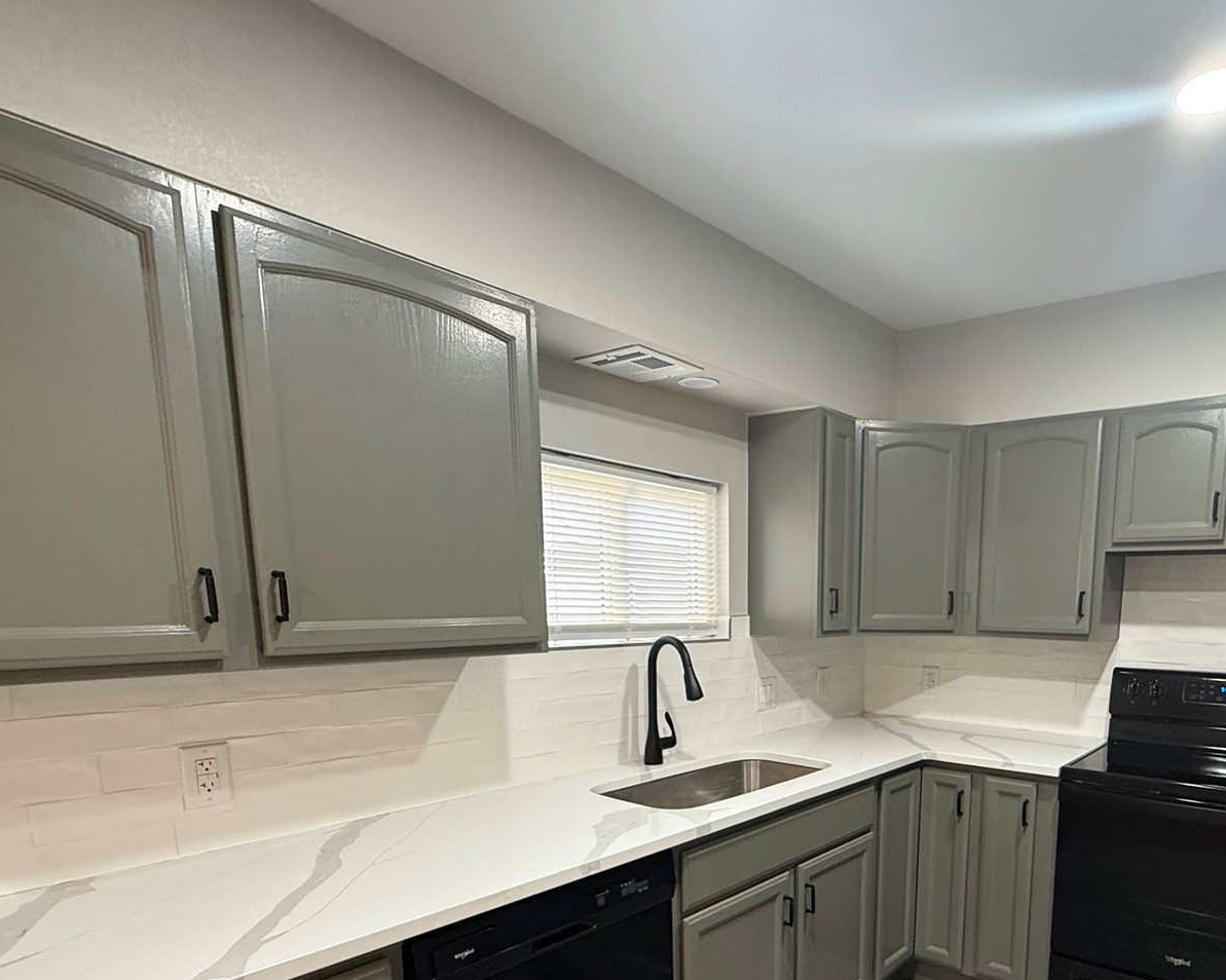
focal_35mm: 22
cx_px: 817
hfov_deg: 72.8
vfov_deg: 60.1
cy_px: 721
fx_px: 798
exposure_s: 1/60
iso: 250
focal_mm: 2.22
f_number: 2.2
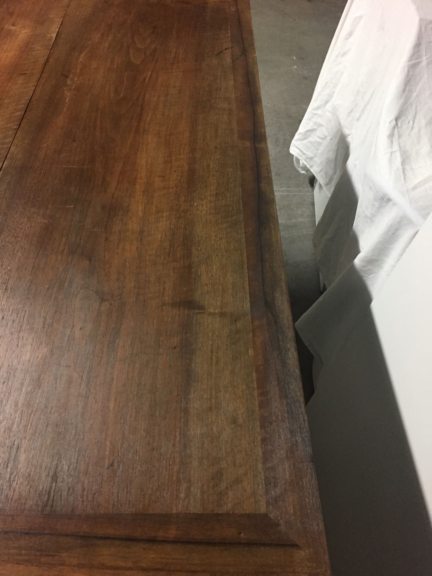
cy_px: 288
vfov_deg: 61.7
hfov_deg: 48.2
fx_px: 483
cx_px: 216
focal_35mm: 29
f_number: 2.2
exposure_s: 1/25
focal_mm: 4.15
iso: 250
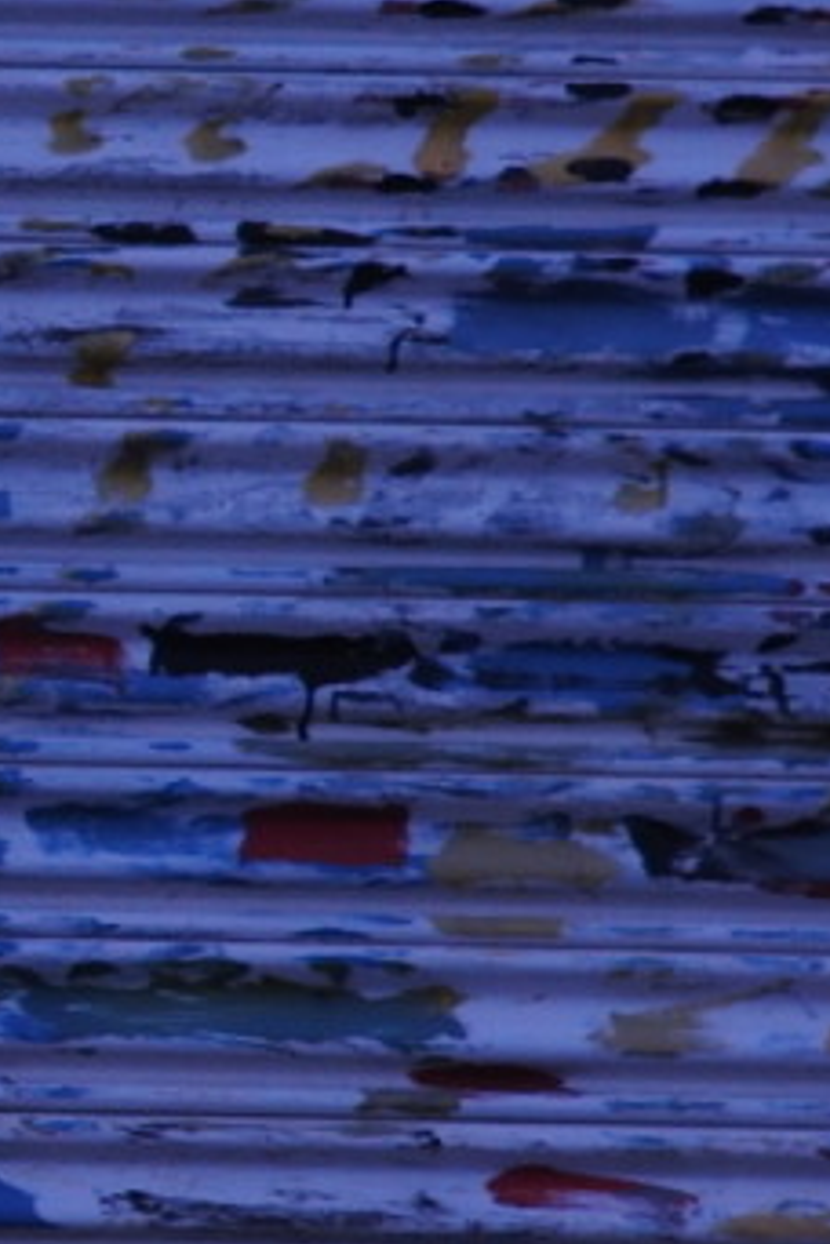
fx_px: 19365
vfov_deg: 3.7
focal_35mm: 560
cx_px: -1016
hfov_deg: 2.4
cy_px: 549
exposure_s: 1/60
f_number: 5.3
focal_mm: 32.2
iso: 125
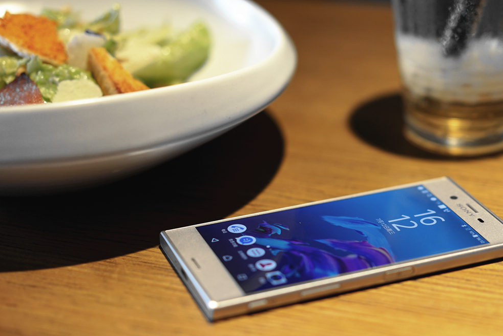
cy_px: 183
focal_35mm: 84
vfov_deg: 16.3
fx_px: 1174
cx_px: 310
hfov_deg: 24.1
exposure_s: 1/60
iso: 160
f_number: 2
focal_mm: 55
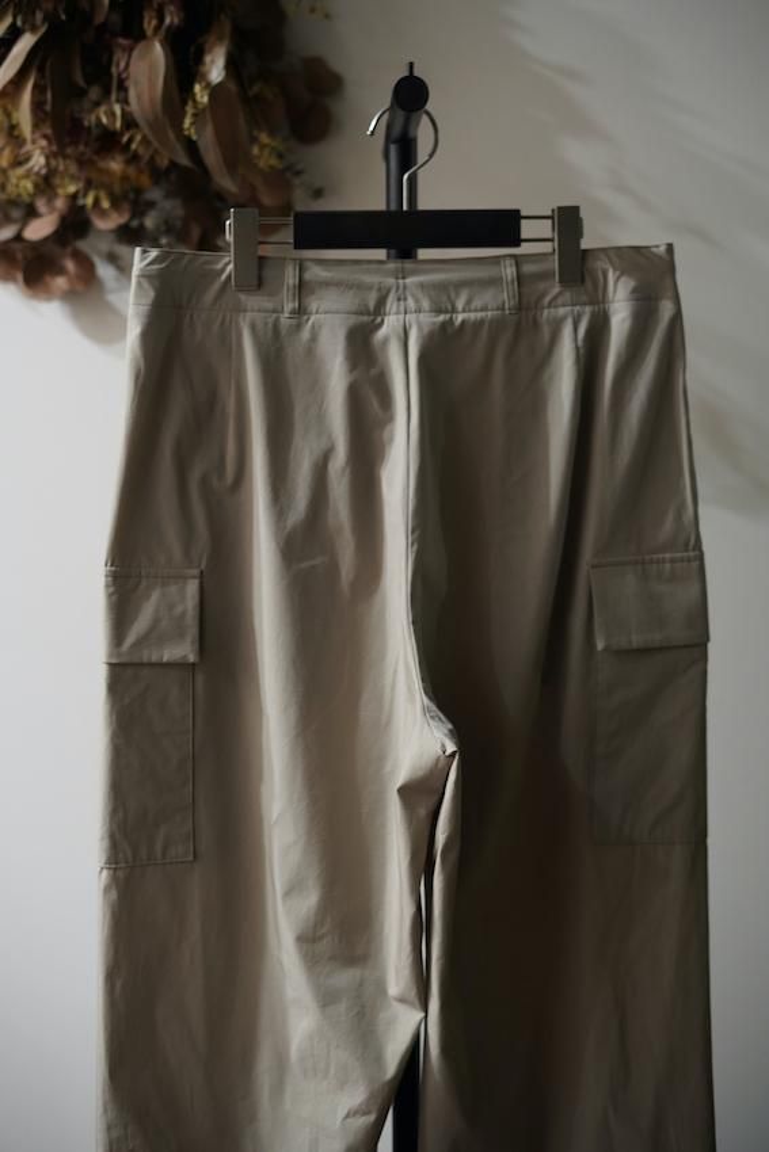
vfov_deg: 39.6
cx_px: 384
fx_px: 1601
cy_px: 576
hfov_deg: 27.0
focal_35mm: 50
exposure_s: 1/60
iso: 2000
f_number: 2.5
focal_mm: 50
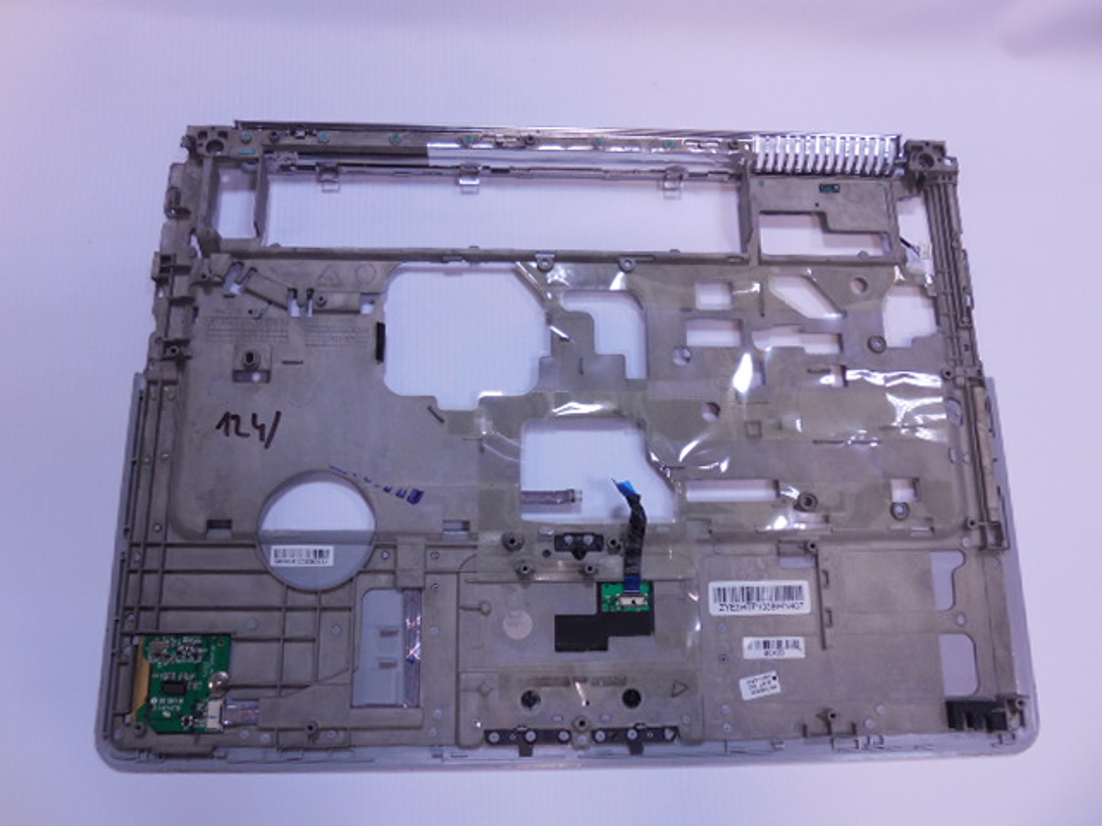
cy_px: 413
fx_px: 828
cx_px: 551
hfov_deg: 67.3
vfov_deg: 53.1
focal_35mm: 26
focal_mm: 4.6
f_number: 3.5
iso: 200
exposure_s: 1/30
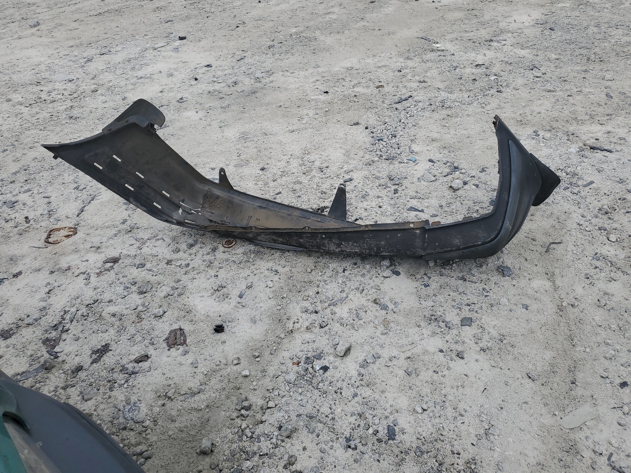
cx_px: 316
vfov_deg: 53.1
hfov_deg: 67.3
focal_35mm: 26
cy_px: 236
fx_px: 474
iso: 50
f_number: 1.5
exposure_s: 1/714
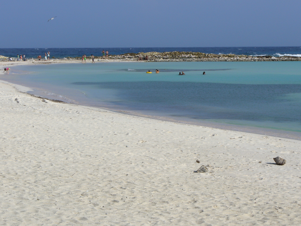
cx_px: 150
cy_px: 113
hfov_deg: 18.9
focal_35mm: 104
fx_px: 904
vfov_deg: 14.2
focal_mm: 17.2
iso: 80
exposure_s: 1/400
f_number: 7
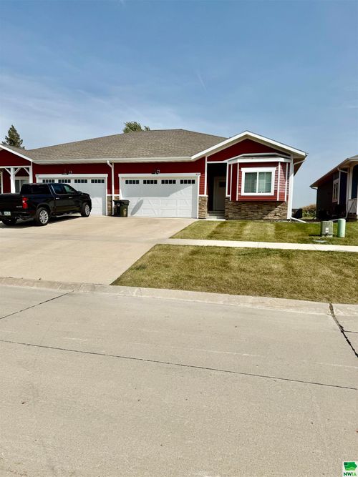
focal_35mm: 24
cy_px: 238
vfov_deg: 71.6
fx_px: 331
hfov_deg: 56.8
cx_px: 179
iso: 80
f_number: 1.78
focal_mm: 6.76
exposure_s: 1/9091
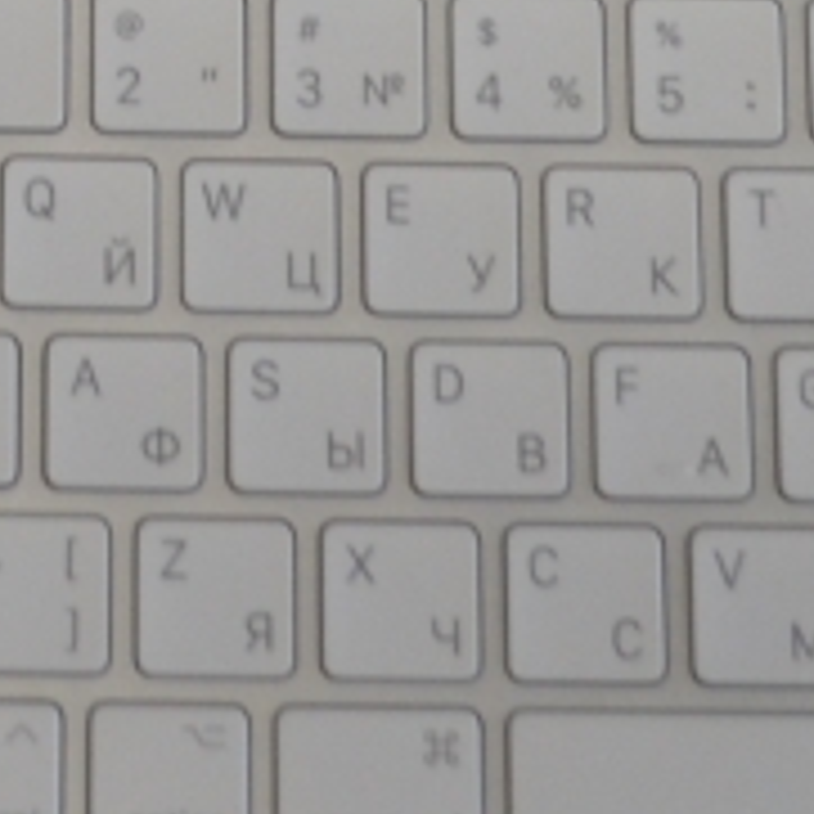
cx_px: -180
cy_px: -1199
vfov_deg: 7.2
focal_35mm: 226
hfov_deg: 7.7
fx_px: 6013
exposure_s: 1/80
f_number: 4.5
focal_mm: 20
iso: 400
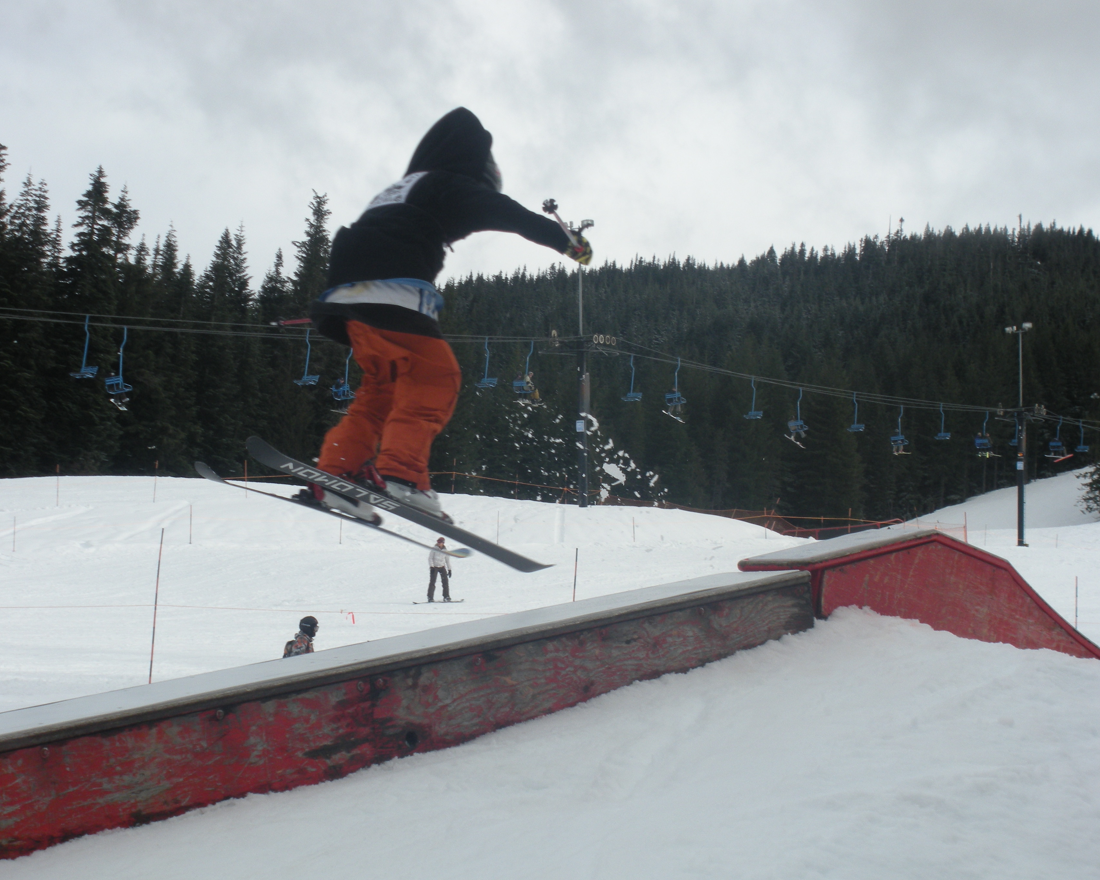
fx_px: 2181
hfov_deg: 28.3
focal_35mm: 67
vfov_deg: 22.8
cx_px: 537
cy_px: 441
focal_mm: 11.2
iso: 88
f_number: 4.6
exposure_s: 1/435
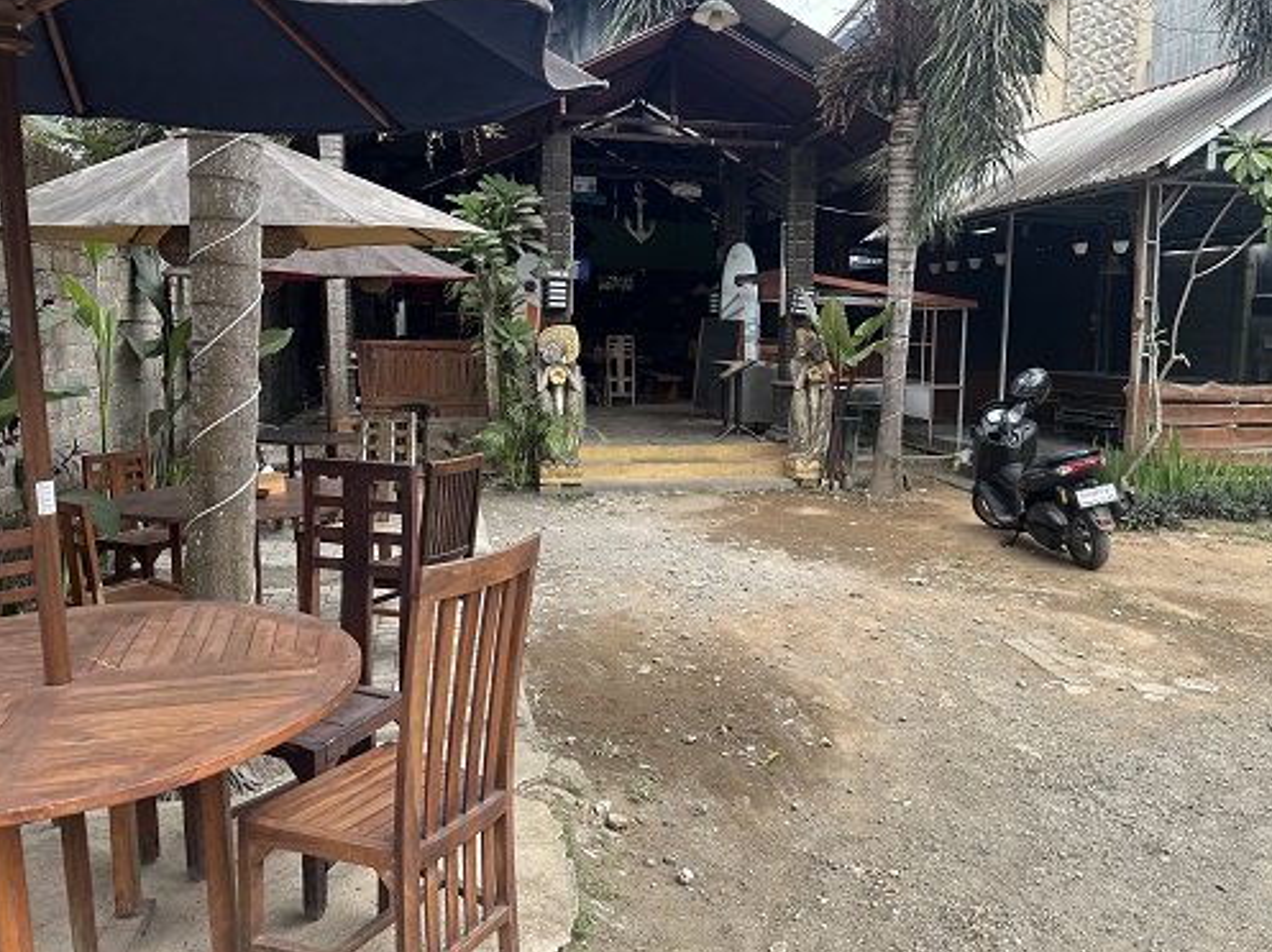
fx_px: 1065
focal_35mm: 29
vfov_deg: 48.1
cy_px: 432
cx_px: 719
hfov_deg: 61.5
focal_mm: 6.86
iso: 80
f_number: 1.78
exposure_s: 1/734
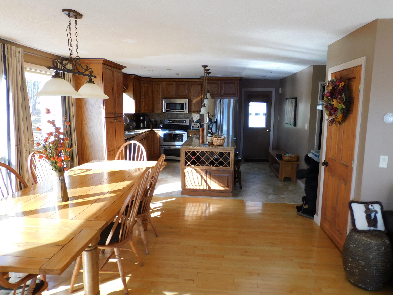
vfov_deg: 56.8
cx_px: 196
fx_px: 272
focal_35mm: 24
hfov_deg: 71.6
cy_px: 148
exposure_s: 1/60
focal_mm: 4.3
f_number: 3.3
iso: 125
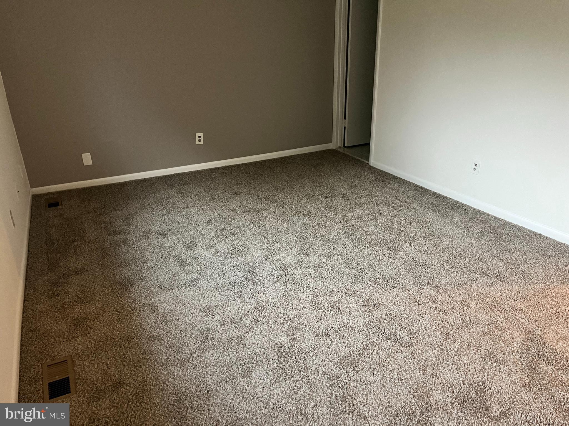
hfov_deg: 67.3
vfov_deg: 53.1
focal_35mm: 26
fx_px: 427
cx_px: 284
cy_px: 213
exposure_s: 1/30
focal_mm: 5.1
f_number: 1.6
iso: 500
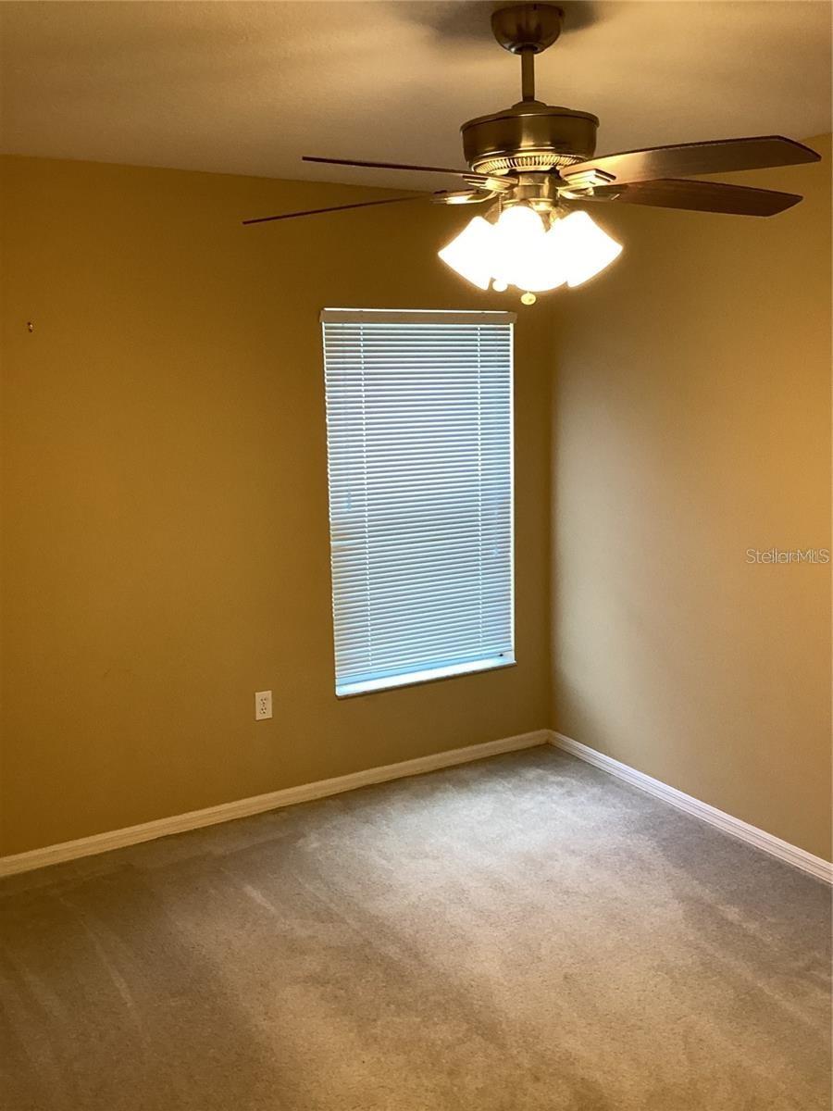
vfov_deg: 58.4
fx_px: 995
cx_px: 416
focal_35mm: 31
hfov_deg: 45.4
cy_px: 556
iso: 100
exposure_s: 1/60
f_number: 2.4
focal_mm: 3.3
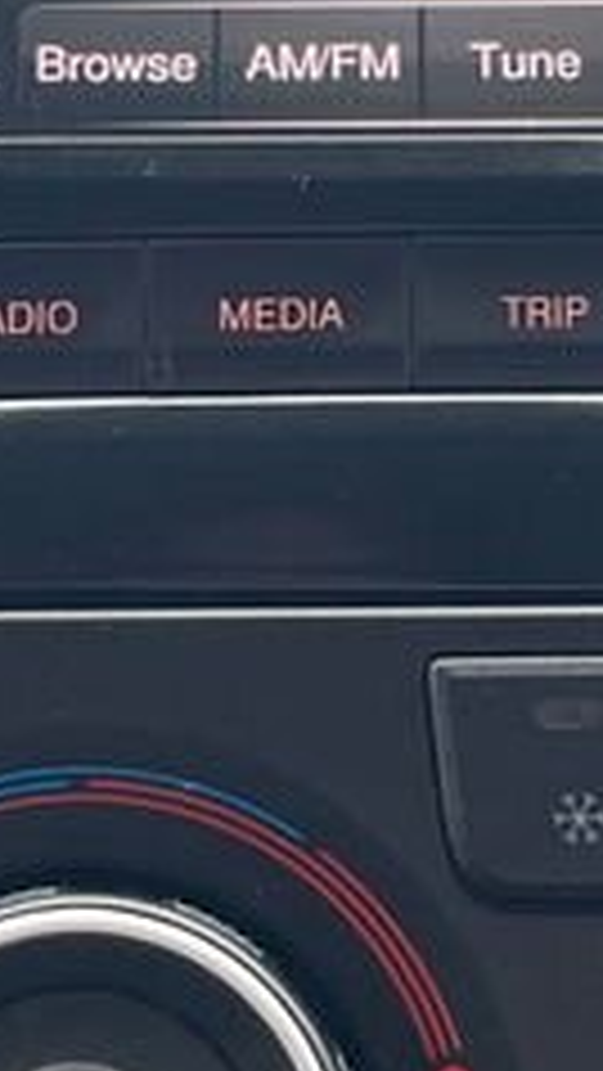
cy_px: 176
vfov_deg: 18.1
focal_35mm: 117
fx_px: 3323
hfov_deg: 10.4
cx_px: 256
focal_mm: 5.1
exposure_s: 1/121
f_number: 1.6
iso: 125
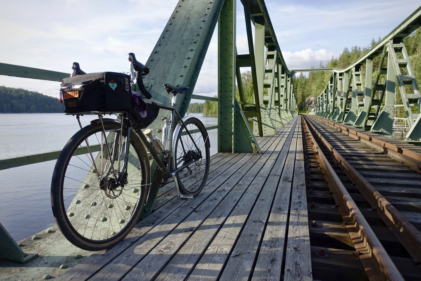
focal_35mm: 24
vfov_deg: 53.1
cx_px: 210
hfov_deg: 73.8
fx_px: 281
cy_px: 140
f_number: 3.5
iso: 125
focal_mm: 8.8
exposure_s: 1/800
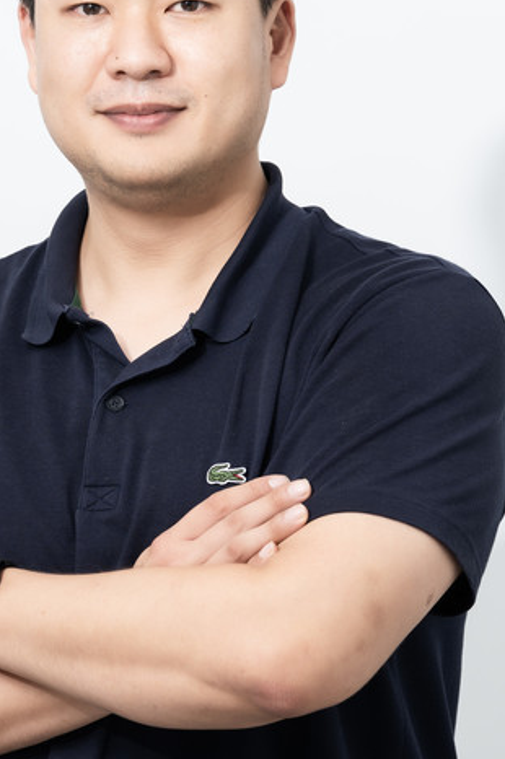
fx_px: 5710
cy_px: 360
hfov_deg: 5.1
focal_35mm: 271
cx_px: 135
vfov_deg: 7.6
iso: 250
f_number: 6.3
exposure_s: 1/125
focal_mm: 140
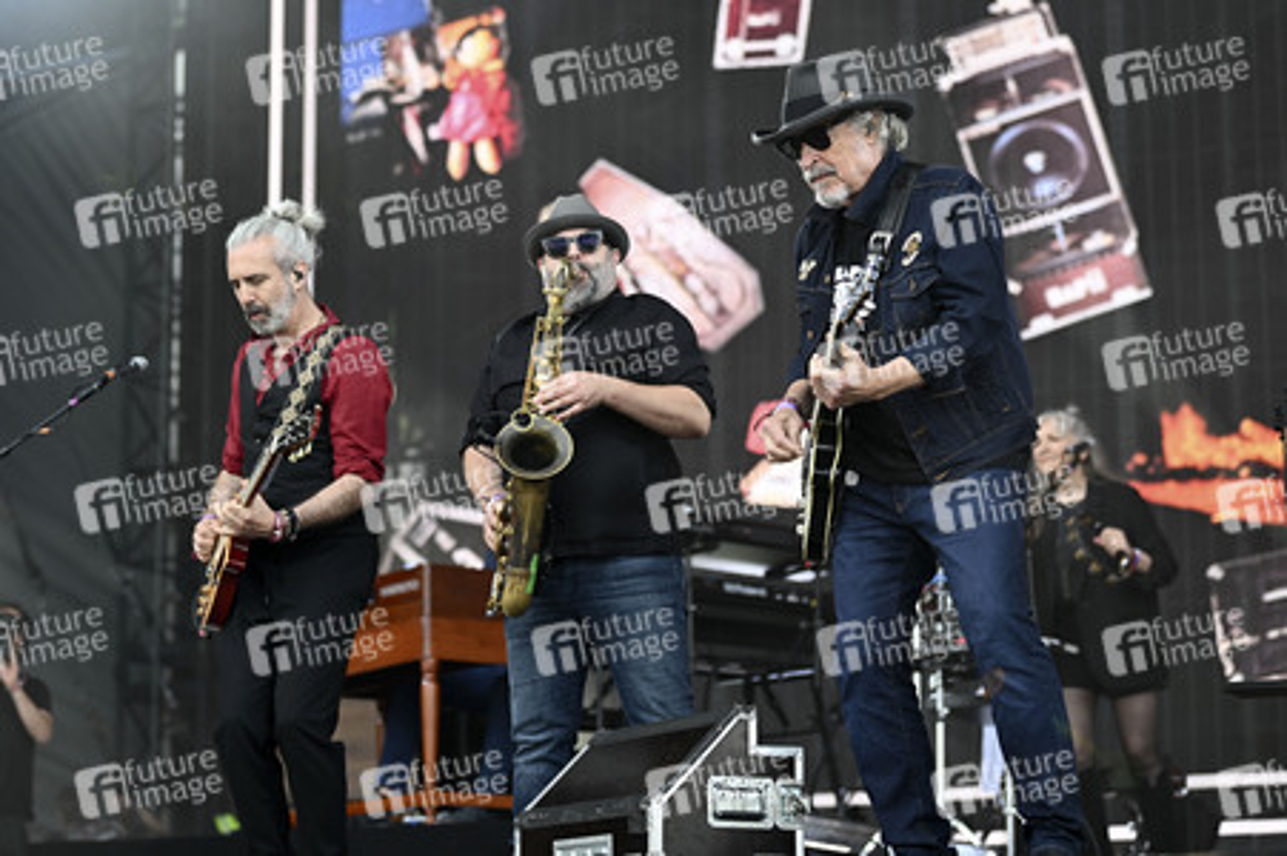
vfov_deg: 15.9
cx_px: 644
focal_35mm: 86
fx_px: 3072
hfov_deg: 23.7
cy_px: 428
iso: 90
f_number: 2.8
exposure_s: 1/320
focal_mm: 86
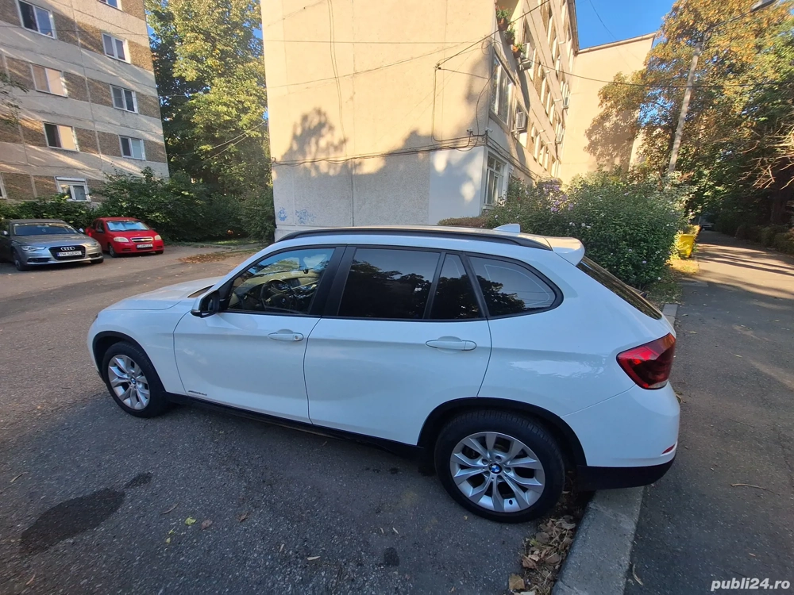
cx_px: 397
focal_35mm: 13
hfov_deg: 106.2
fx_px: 298
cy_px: 298
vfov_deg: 89.9
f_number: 2.2
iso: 40
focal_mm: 1.74
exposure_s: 1/641
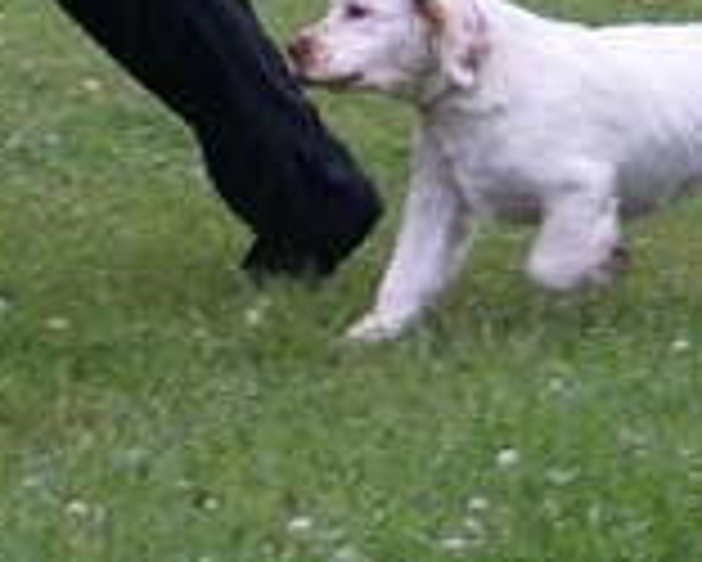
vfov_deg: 3.1
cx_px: 184
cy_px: -43
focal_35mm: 506
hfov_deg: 3.8
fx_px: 10519
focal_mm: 70
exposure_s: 1/125
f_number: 5.6
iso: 160
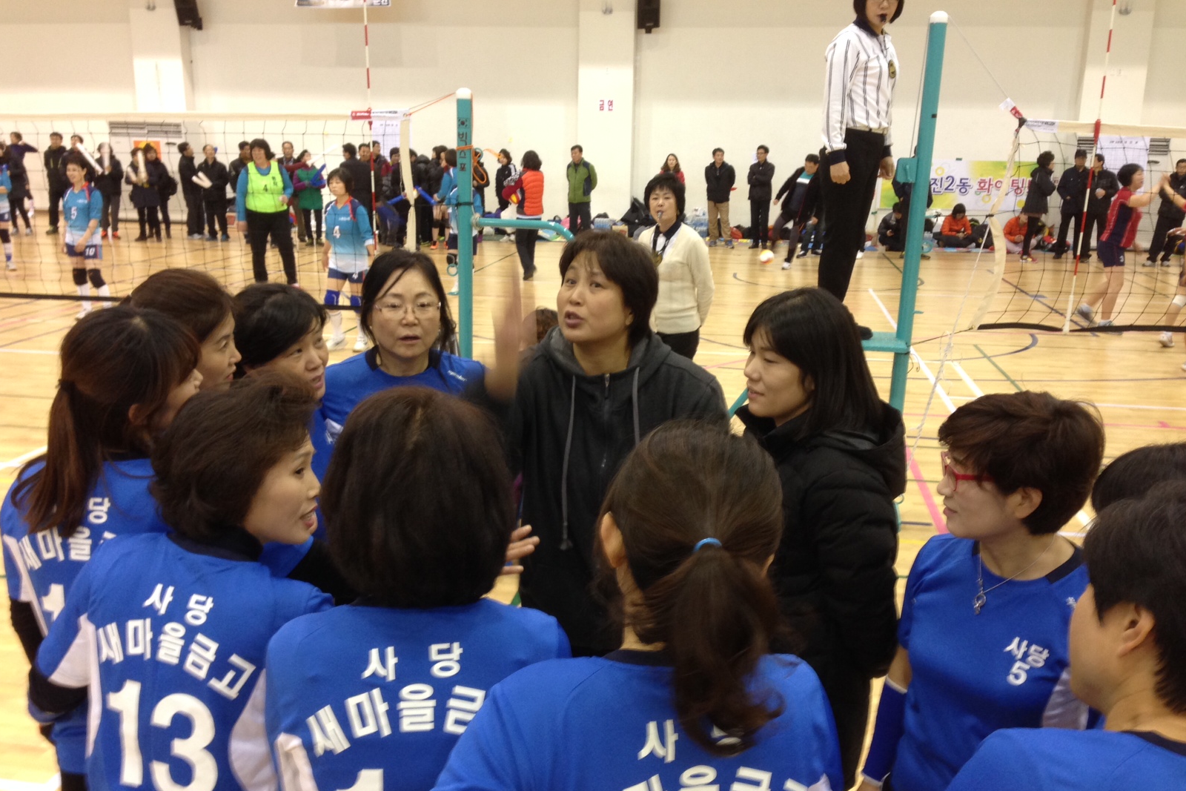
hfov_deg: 54.4
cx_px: 583
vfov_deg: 37.8
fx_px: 1153
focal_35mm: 35
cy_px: 453
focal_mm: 4.12
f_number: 2.4
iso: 100
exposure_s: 1/20
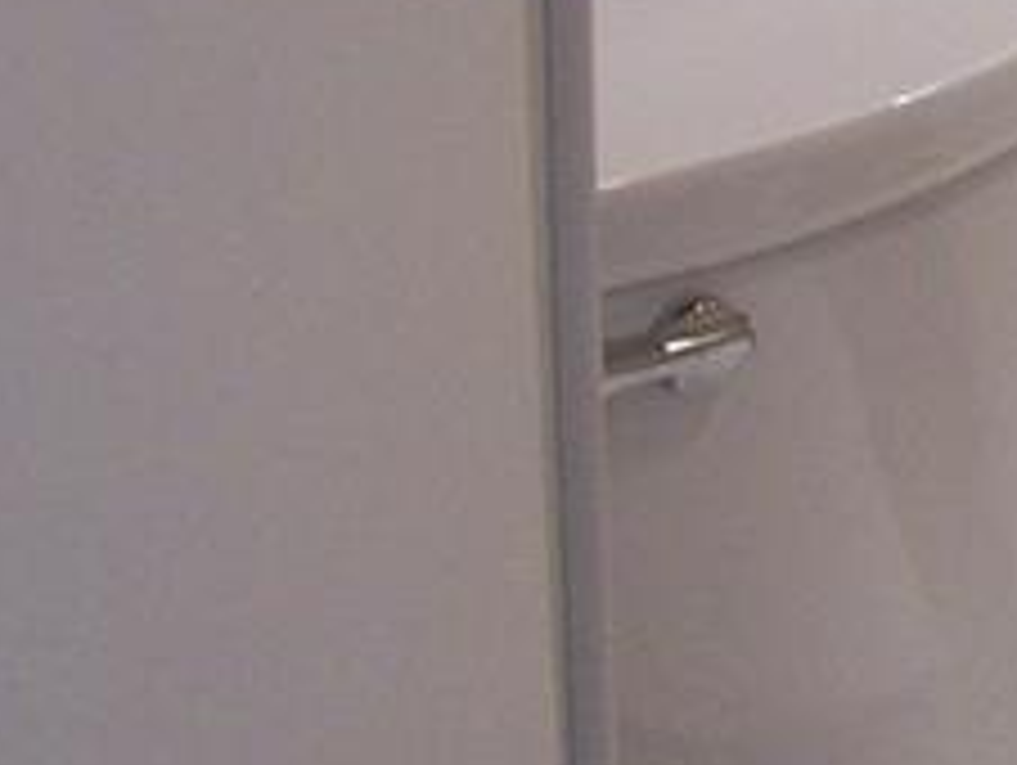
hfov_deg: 11.2
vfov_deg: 9.1
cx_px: 1908
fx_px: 4794
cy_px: 153
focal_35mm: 163
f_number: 2.8
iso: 160
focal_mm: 5.85
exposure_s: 1/30
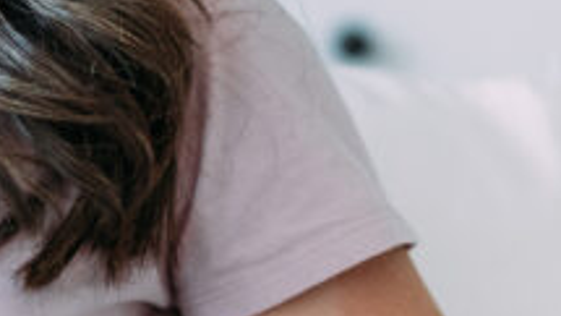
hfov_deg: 7.8
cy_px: -17
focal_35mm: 274
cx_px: -94
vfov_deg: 4.4
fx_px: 4076
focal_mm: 55
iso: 800
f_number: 2
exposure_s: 1/400
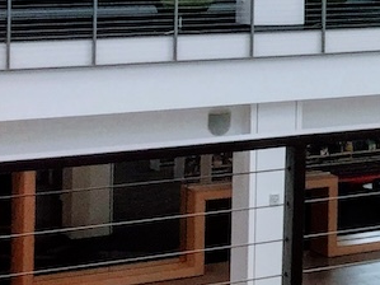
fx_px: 1492
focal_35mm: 136
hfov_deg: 12.0
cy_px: -65
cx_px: 886
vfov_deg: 10.7
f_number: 2.2
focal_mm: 4.15
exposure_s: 1/162
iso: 32
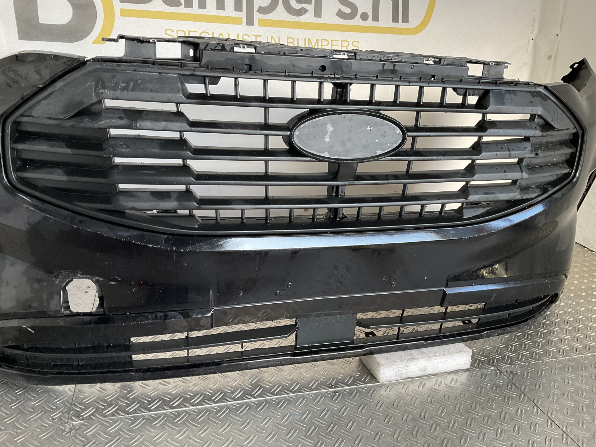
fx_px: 499
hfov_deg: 61.7
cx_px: 298
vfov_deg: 48.2
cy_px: 224
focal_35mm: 29
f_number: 1.8
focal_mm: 3
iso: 80
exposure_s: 1/60
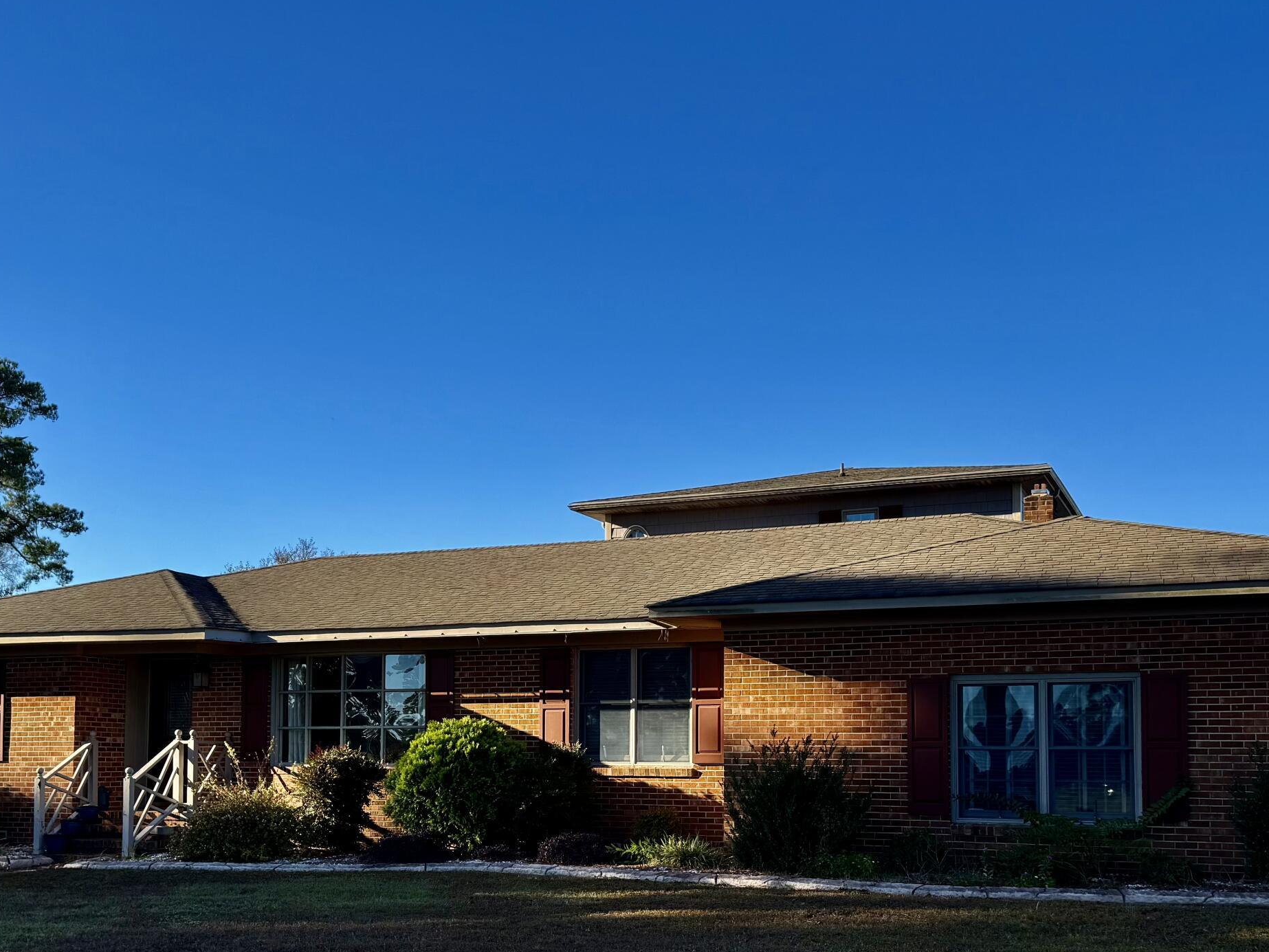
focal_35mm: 39
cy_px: 678
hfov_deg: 47.8
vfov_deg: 36.2
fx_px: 1430
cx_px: 584
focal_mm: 6.76
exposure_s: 1/2110
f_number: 1.78
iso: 80
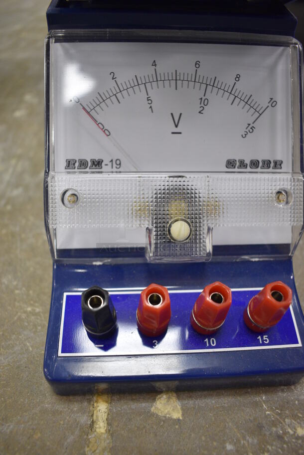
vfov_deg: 67.3
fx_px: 341
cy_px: 228
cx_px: 152
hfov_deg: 48.0
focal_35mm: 27
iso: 1000
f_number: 4
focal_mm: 18
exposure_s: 1/60
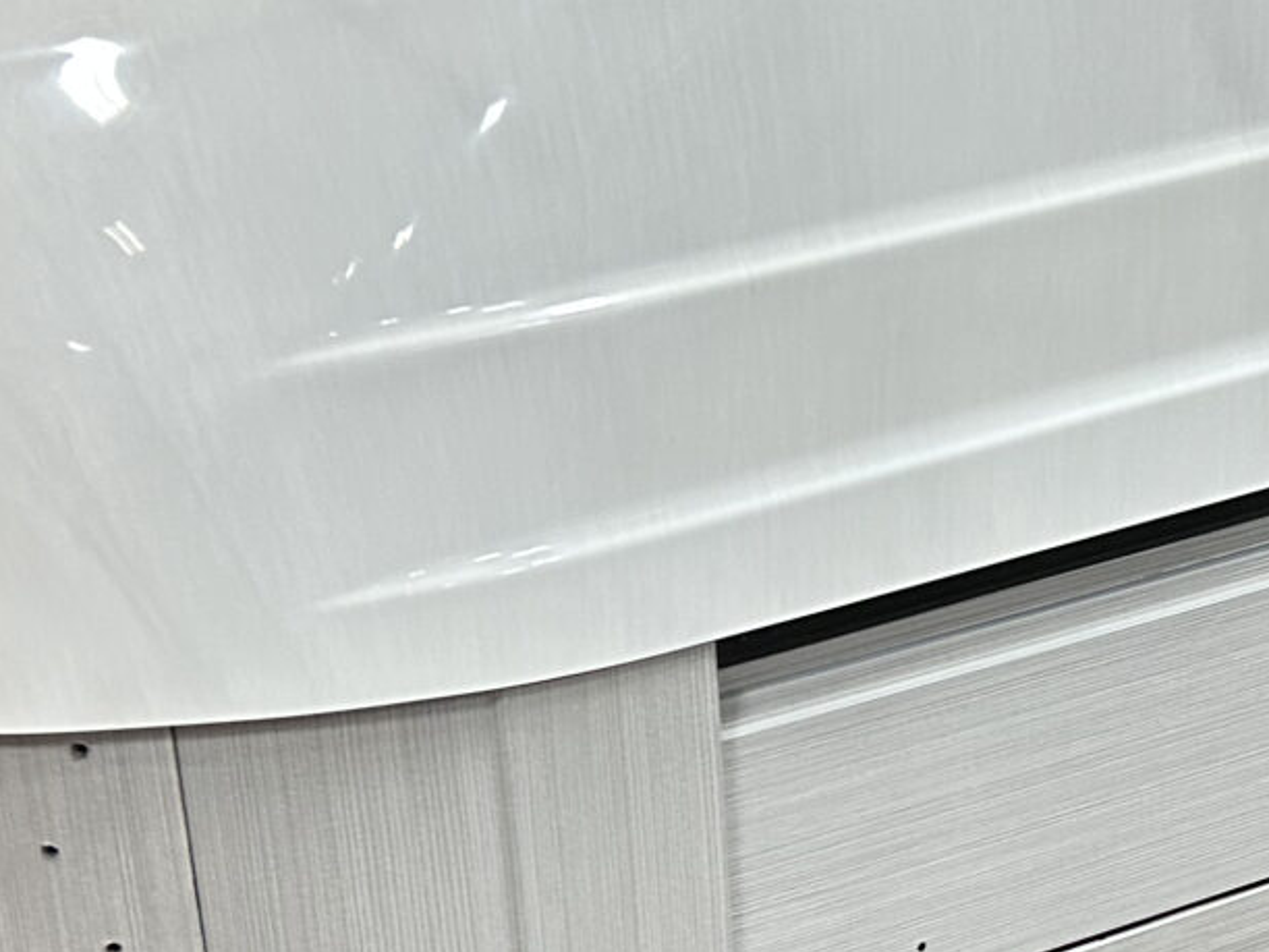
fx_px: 3189
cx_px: 1093
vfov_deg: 16.8
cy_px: 846
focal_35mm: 87
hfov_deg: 22.1
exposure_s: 1/60
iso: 320
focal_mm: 5.7
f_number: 1.5
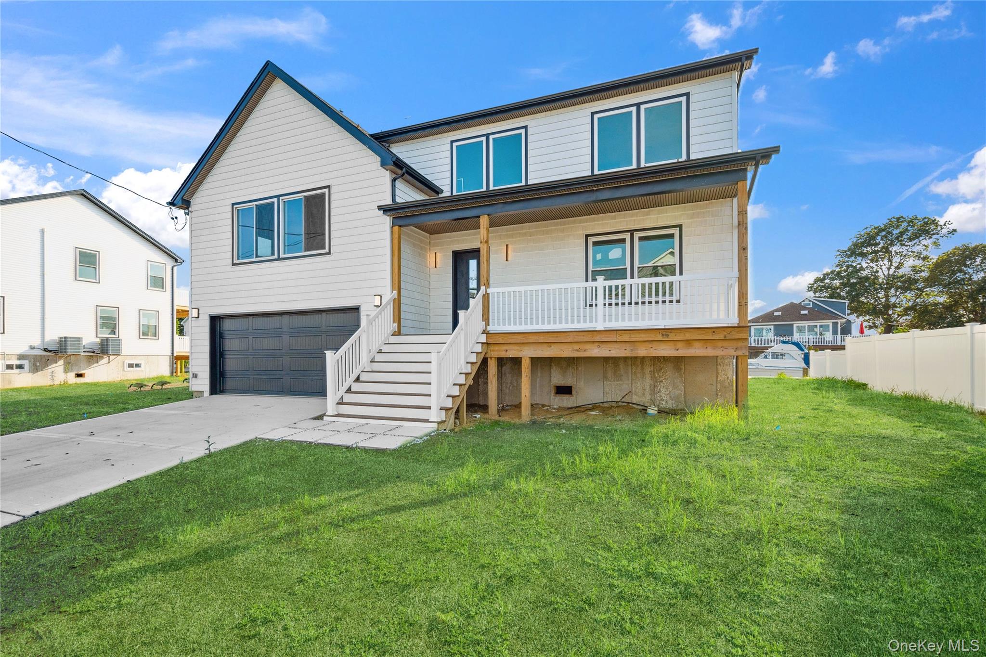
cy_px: 328
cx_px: 493
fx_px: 438
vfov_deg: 73.7
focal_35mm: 16
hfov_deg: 96.7
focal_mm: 16
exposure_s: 1/800
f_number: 6.3
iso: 640
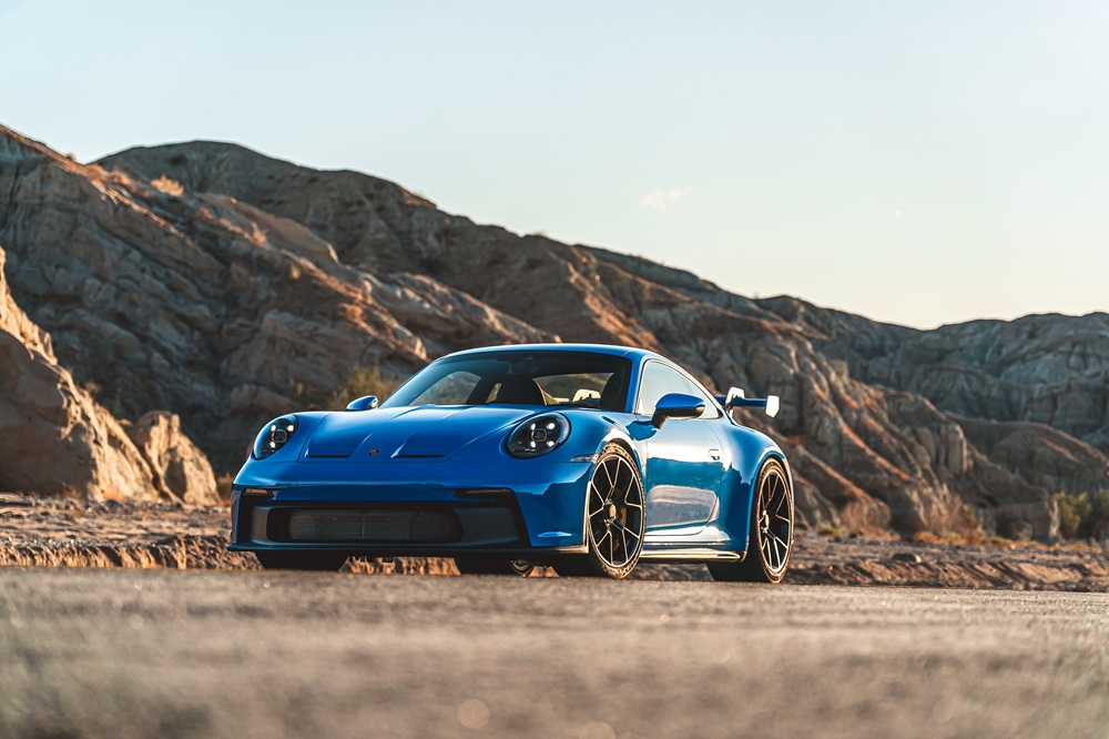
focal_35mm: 94
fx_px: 2895
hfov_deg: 21.7
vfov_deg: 14.5
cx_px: 554
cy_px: 370
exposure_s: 1/1000
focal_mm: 94
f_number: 4
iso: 160
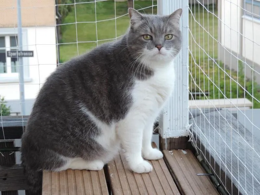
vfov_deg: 14.8
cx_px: 130
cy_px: 98
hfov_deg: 19.6
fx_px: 751
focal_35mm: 100
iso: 400
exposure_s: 1/50
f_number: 4.1
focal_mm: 17.8
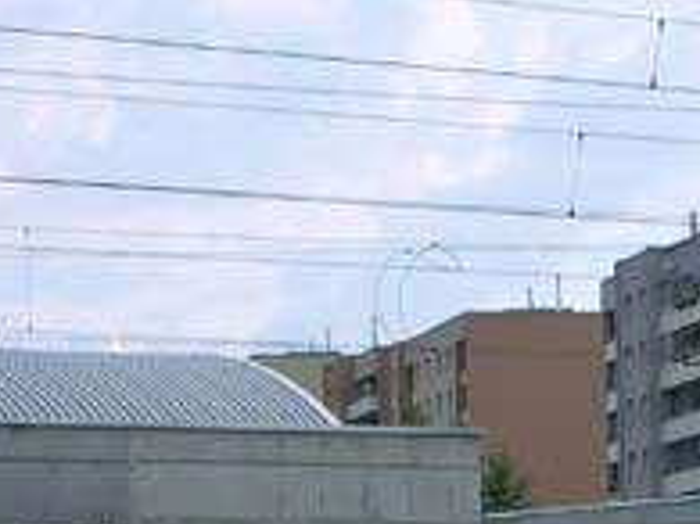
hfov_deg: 9.4
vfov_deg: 7.2
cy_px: 422
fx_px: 4163
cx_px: 944
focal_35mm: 206
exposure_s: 1/556
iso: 100
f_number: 3.8
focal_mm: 11.1
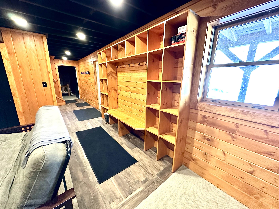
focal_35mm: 14
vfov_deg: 85.7
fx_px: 113
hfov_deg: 102.1
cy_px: 104
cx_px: 140
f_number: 2.2
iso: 500
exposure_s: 1/60
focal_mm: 2.22
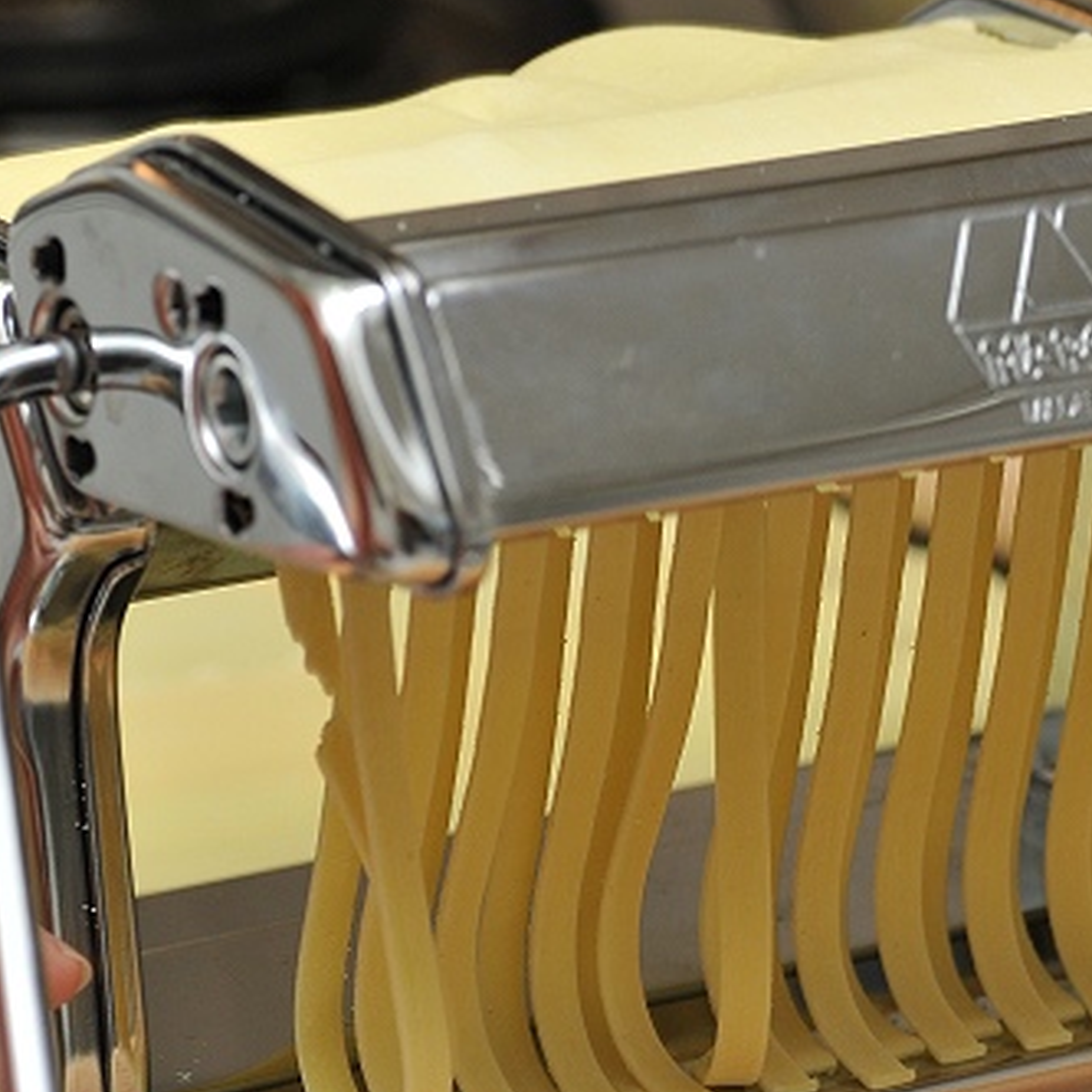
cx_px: 744
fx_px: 7852
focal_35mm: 220
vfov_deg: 8.0
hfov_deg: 8.0
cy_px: 631
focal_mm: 90
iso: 400
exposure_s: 1/60
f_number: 6.3
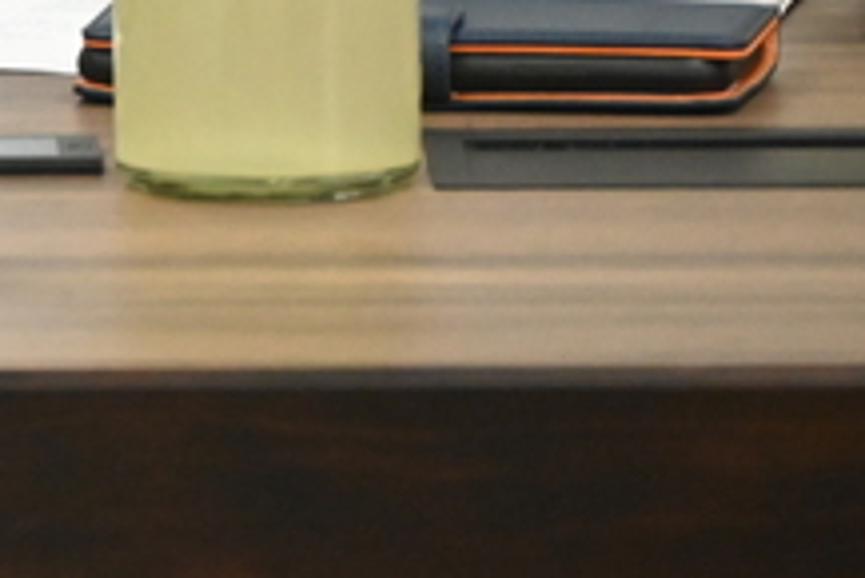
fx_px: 22955
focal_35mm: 955
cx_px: -1168
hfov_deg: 2.1
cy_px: -877
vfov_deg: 1.4
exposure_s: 1/125
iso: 2200
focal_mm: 115
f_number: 6
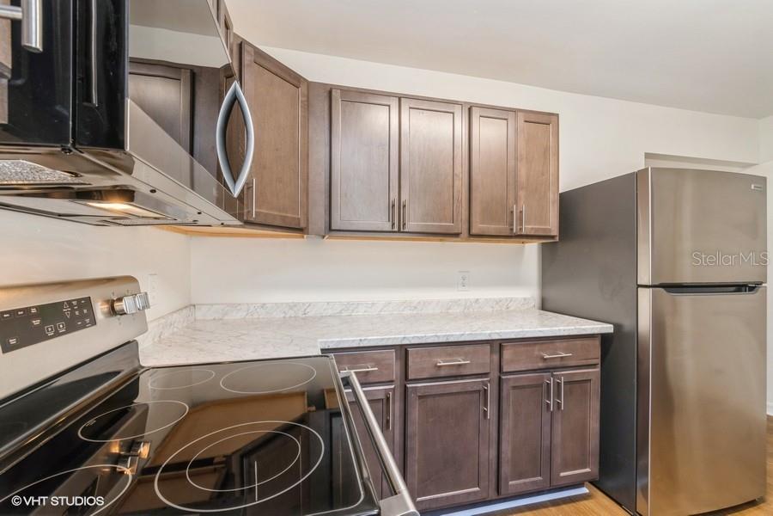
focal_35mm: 15
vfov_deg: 77.3
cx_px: 386
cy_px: 258
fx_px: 322
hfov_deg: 100.4
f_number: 8
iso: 200
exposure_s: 1/6
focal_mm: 10
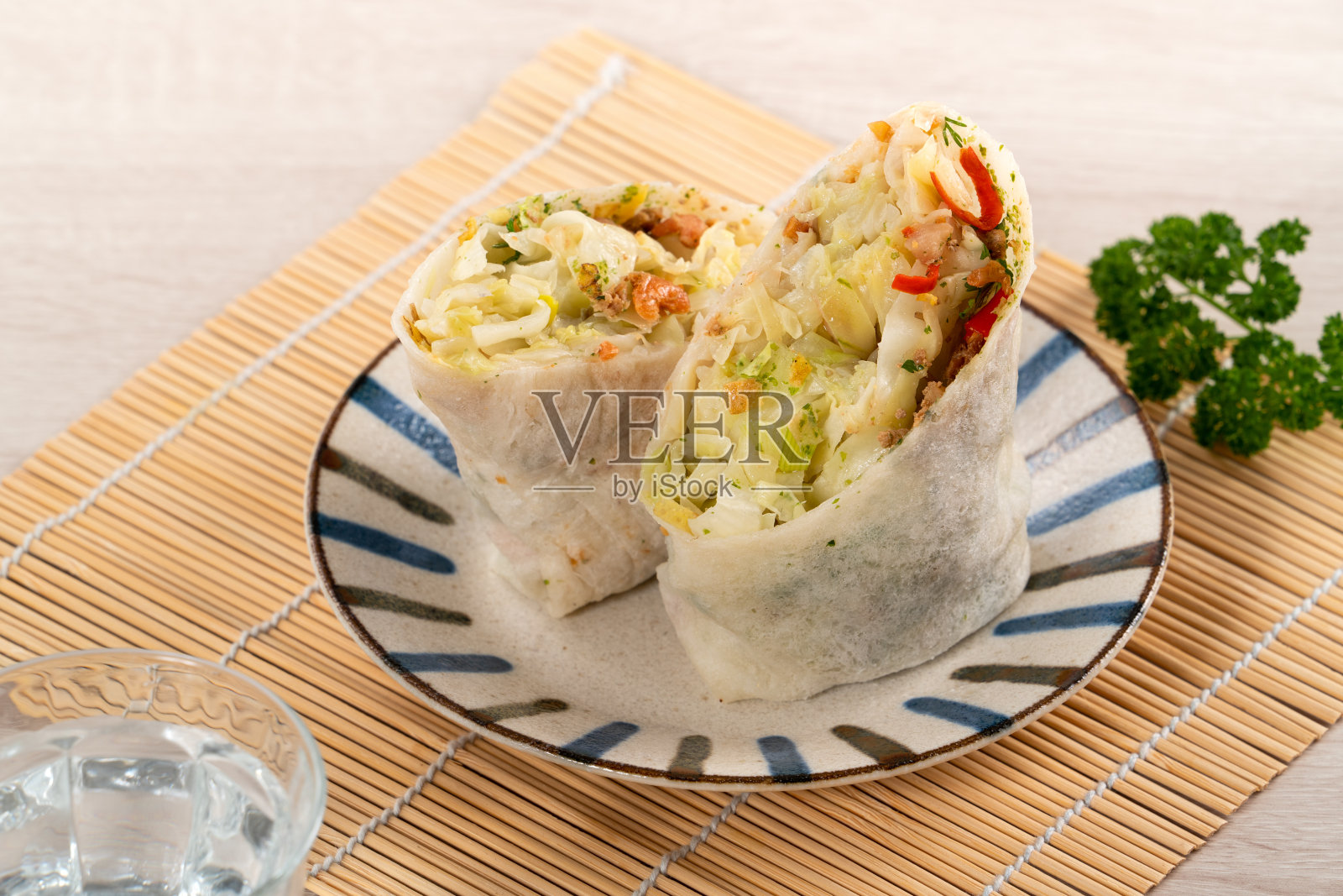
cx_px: 672
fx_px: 8506
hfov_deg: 9.0
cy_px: 448
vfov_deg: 6.0
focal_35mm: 228
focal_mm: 228
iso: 100
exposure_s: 1/125
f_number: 11
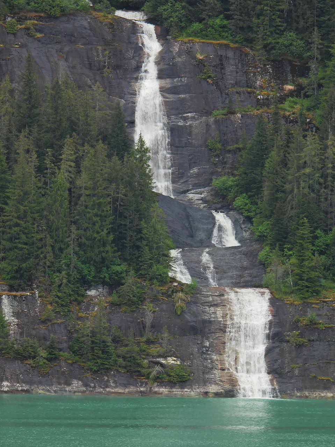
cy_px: 224
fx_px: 4919
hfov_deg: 3.9
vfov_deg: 5.2
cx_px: 168
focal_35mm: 381
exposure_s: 1/160
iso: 100
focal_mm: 67.8
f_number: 5
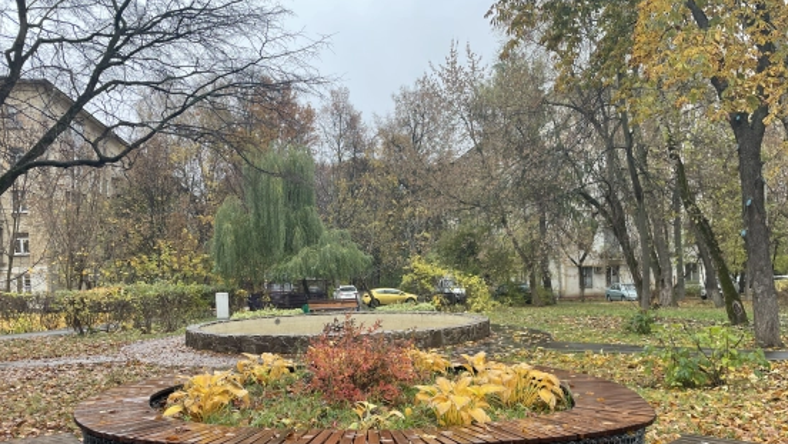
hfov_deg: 60.9
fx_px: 669
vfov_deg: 36.3
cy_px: 296
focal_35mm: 32
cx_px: 363
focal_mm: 4.2
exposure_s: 1/121
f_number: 1.6
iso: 32
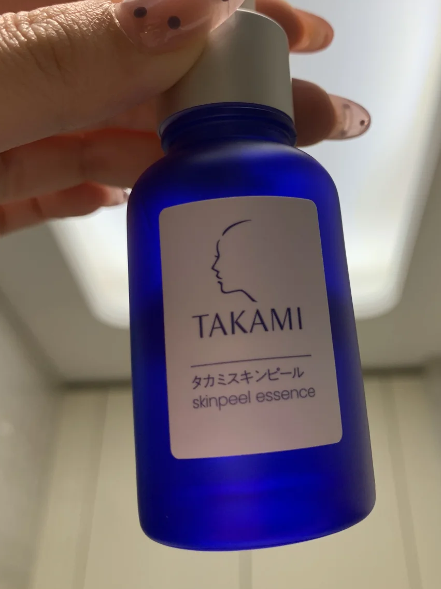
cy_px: 252
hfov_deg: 42.6
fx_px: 561
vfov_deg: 55.1
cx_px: 276
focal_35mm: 33
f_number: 1.8
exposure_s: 1/100
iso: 100
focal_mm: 4.25
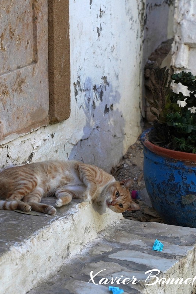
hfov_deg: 12.1
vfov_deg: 18.1
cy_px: 147
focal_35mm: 113
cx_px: 70
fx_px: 922
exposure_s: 1/10
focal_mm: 75
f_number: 5.6
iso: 800
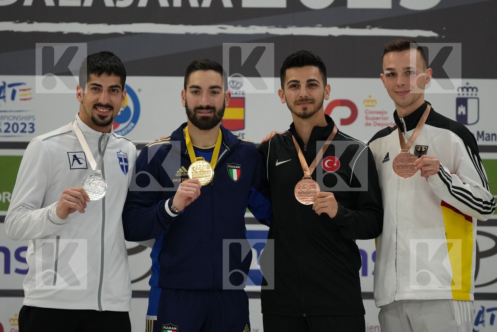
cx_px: 248
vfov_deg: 6.2
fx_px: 3065
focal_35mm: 222
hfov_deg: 9.3
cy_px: 166
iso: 2000
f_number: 2.8
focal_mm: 148
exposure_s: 1/500
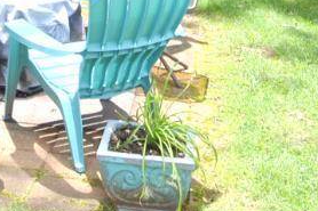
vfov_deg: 14.8
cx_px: 42
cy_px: -161
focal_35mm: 81
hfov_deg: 24.5
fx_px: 715
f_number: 5.6
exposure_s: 1/125
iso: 100
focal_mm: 10
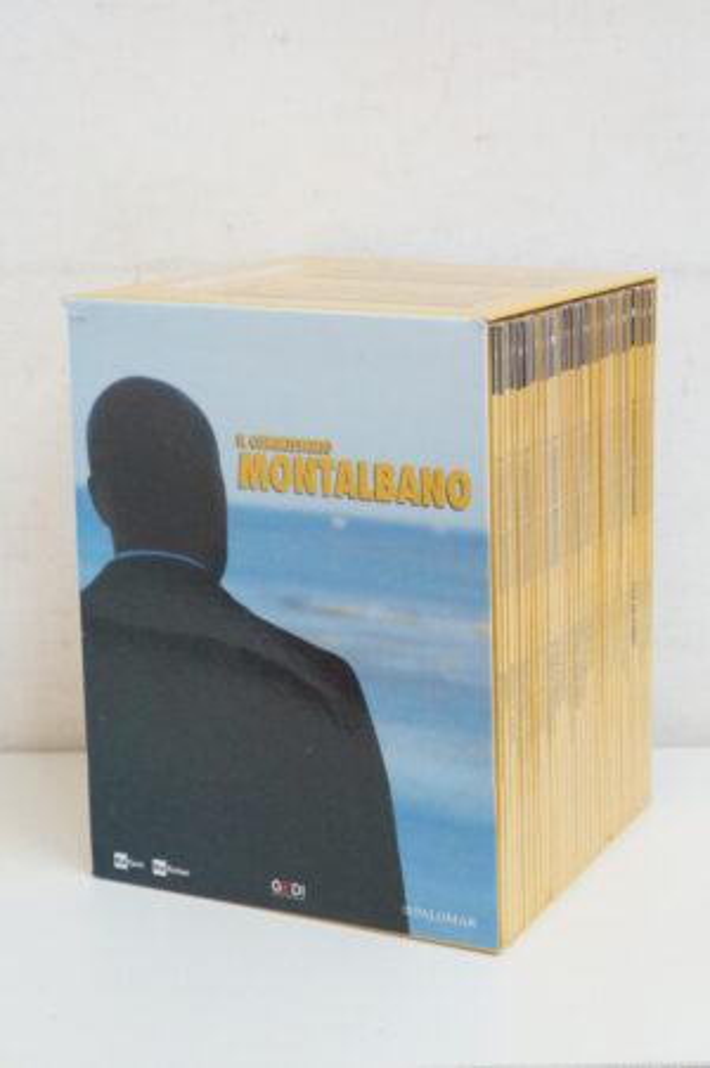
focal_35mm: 36
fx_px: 1067
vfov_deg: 53.2
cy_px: 534
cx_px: 355
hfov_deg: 36.8
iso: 3200
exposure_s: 1/60
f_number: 7.1
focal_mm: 24
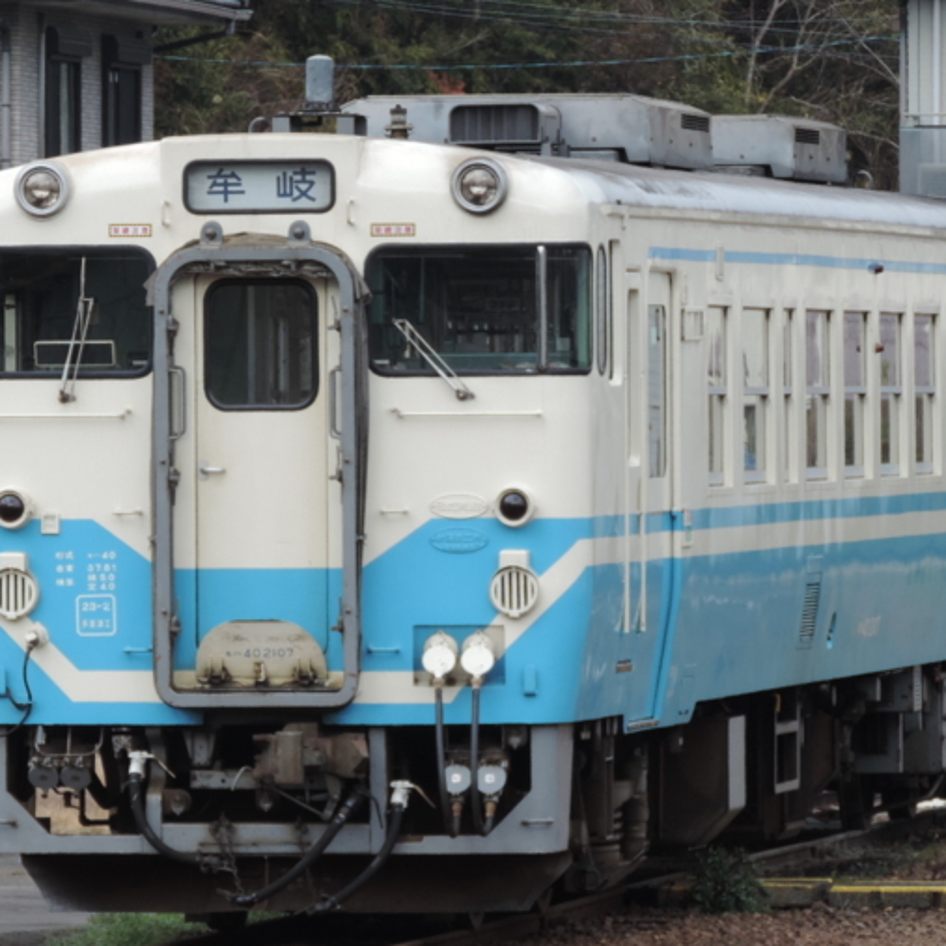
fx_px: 14006
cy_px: 513
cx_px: 452
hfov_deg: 3.9
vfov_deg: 3.9
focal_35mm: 453
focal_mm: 57.9
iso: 100
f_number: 4.8
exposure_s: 1/200
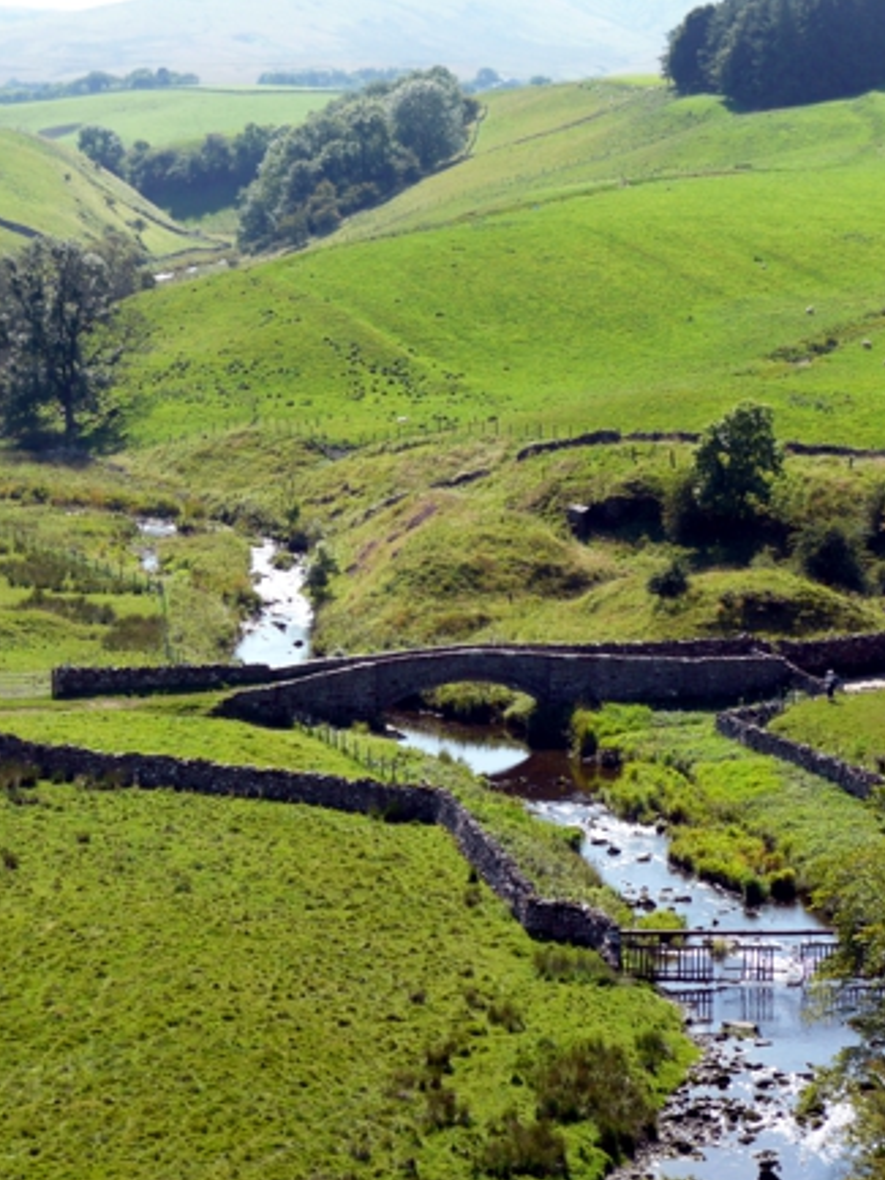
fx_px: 3782
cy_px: 579
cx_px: 471
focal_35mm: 111
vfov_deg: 17.7
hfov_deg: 13.3
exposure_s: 1/250
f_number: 4.7
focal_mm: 16.9
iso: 100
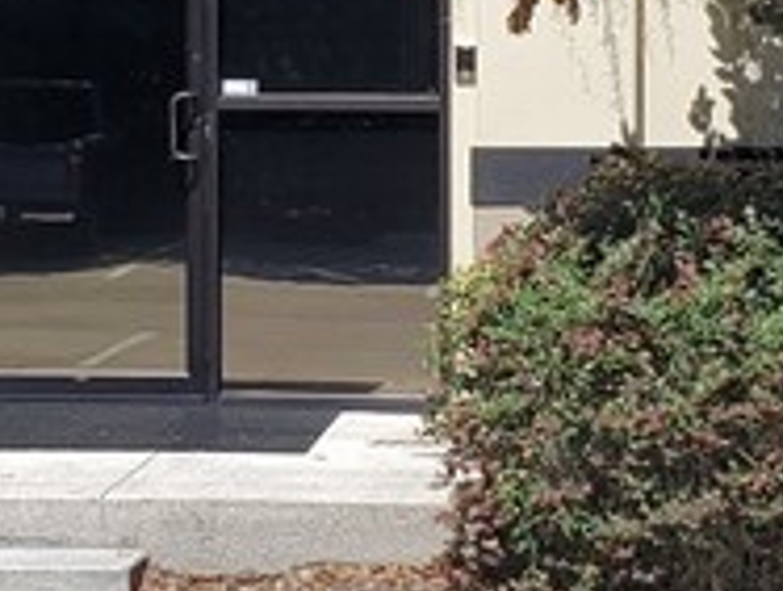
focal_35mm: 142
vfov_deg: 10.3
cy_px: -130
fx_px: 3218
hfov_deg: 13.9
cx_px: 264
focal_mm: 4.3
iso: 50
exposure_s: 1/1593
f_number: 2.4
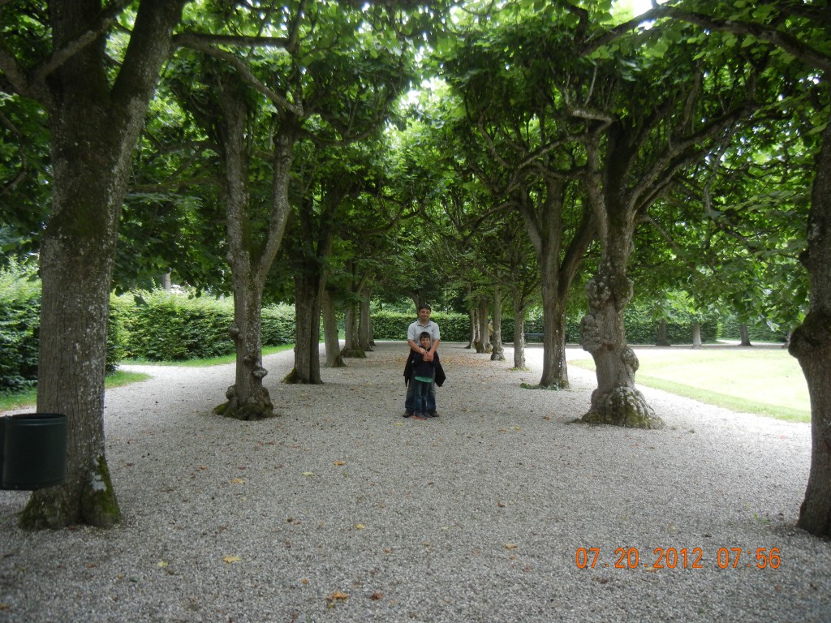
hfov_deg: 60.0
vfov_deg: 46.8
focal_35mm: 30
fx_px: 720
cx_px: 416
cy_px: 312
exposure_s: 1/67.5
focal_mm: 5.4
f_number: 3.5
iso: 208
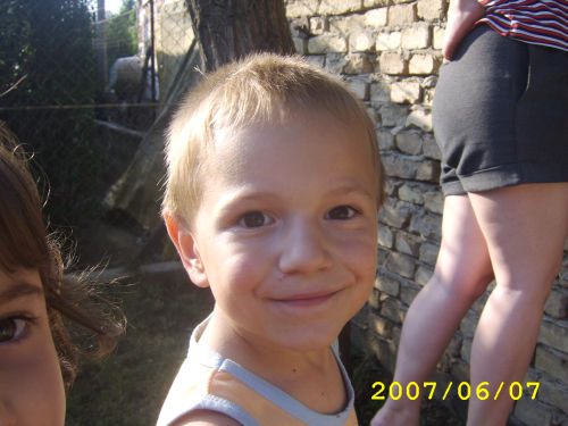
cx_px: 284
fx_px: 509
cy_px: 213
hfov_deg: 58.4
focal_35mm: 31
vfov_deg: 45.4
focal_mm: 8.13
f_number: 4
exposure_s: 1/162
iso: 71
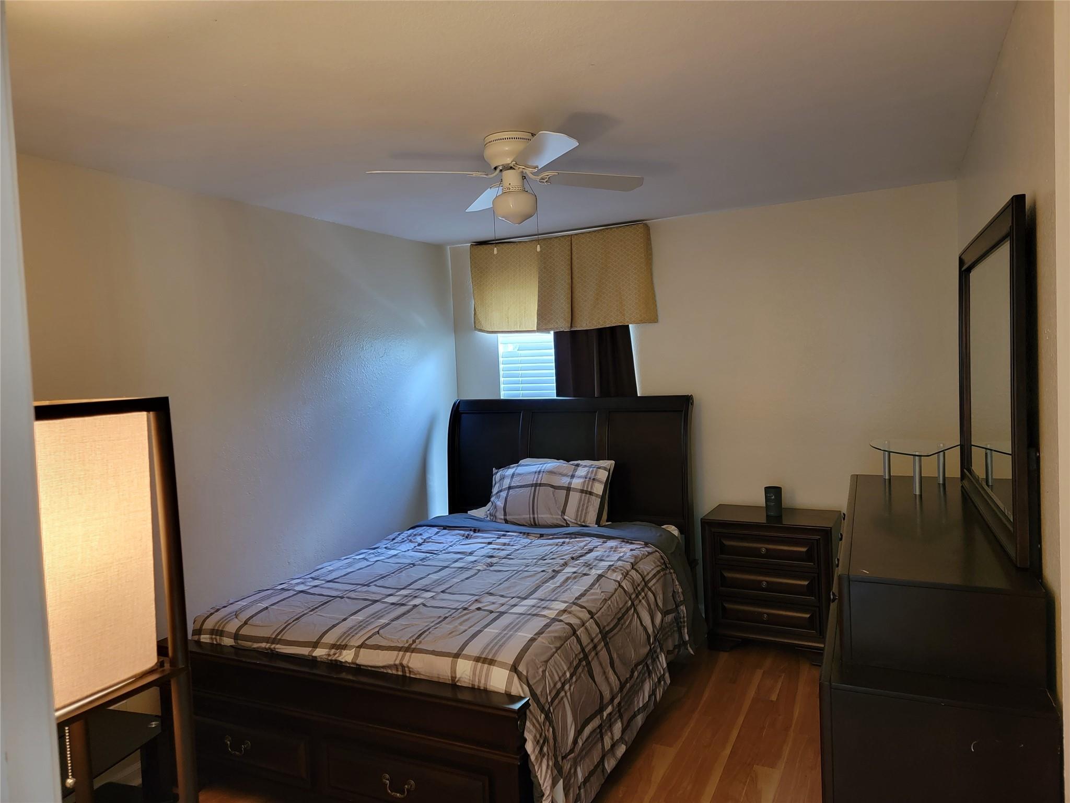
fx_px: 742
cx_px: 535
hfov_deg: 71.6
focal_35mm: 24
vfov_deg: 56.8
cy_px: 402
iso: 320
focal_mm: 6.7
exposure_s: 1/40
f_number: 1.8
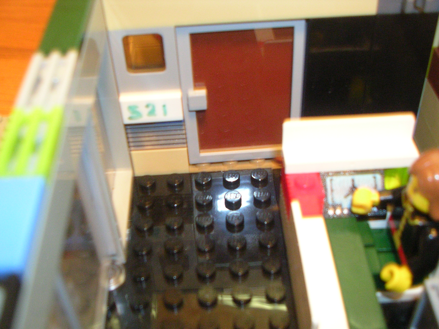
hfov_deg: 43.9
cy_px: 164
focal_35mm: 43
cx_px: 220
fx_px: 545
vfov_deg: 33.6
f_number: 3
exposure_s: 1/1.4
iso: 200
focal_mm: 6.6
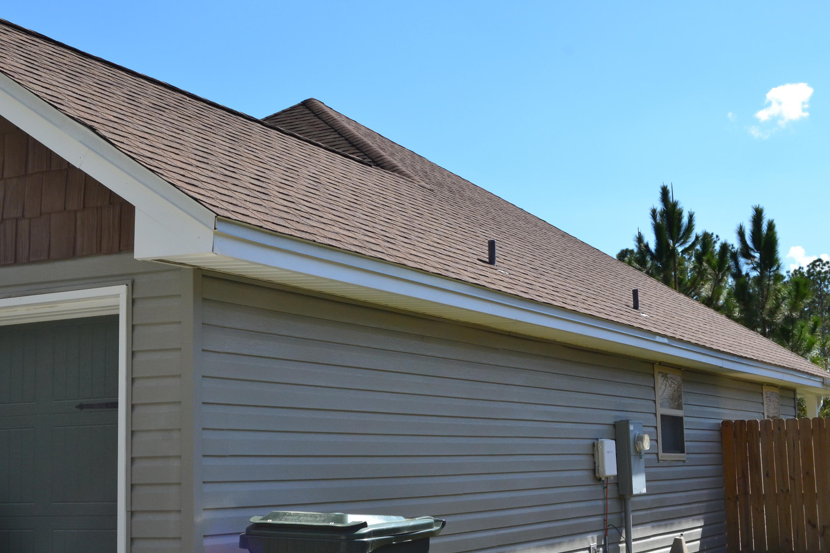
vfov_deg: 23.9
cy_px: 253
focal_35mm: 57
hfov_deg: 35.3
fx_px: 1305
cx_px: 429
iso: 400
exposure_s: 1/400
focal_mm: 31
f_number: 11
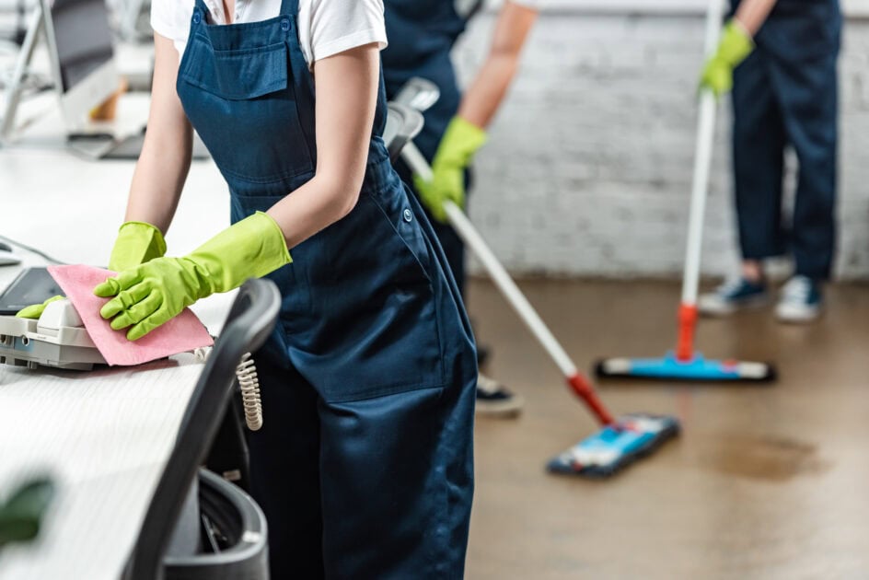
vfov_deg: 11.2
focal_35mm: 122
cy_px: 290
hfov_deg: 16.8
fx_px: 2946
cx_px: 434
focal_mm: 122
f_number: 3.2
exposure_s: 1/200
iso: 320
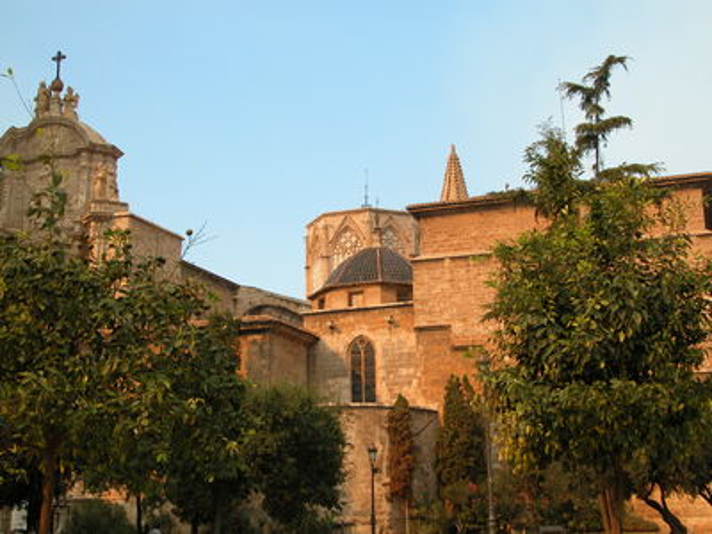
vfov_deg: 27.0
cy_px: 267
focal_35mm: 54
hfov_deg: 35.5
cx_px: 356
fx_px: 1111
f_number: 4.9
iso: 100
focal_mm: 13.7
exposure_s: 1/227
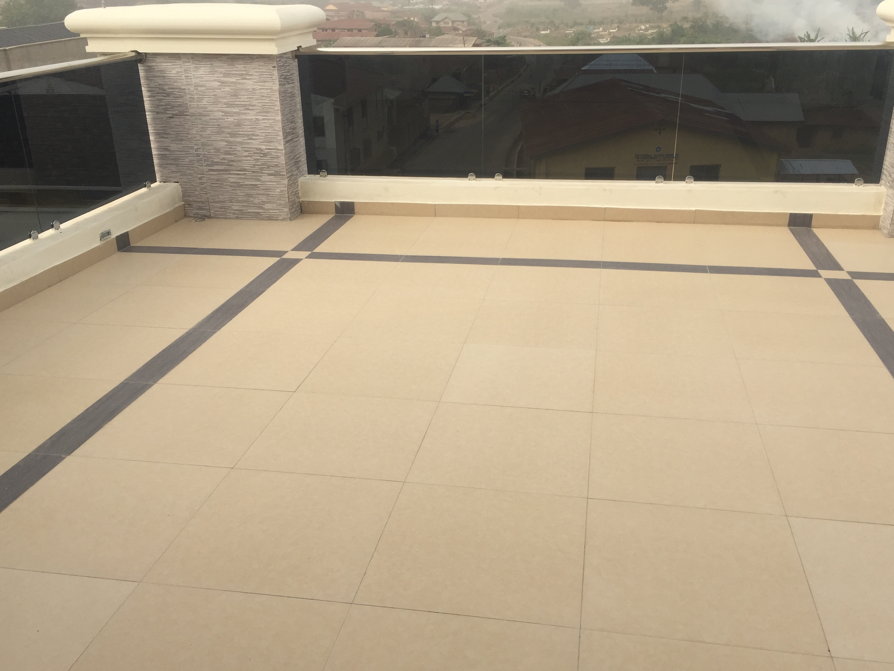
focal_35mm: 32
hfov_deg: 56.8
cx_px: 462
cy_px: 335
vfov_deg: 44.2
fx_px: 827
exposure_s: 1/1130
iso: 32
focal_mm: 4.15
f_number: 2.2
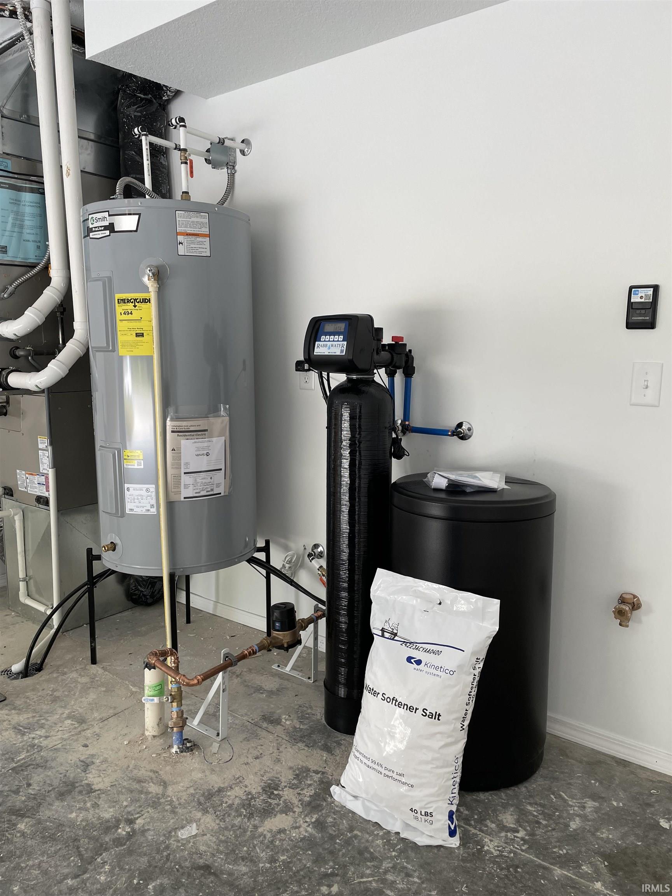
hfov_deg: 53.1
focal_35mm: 26
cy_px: 448
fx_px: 673
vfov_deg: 67.3
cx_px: 336
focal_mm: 4.2
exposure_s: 1/120
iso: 80
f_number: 1.6
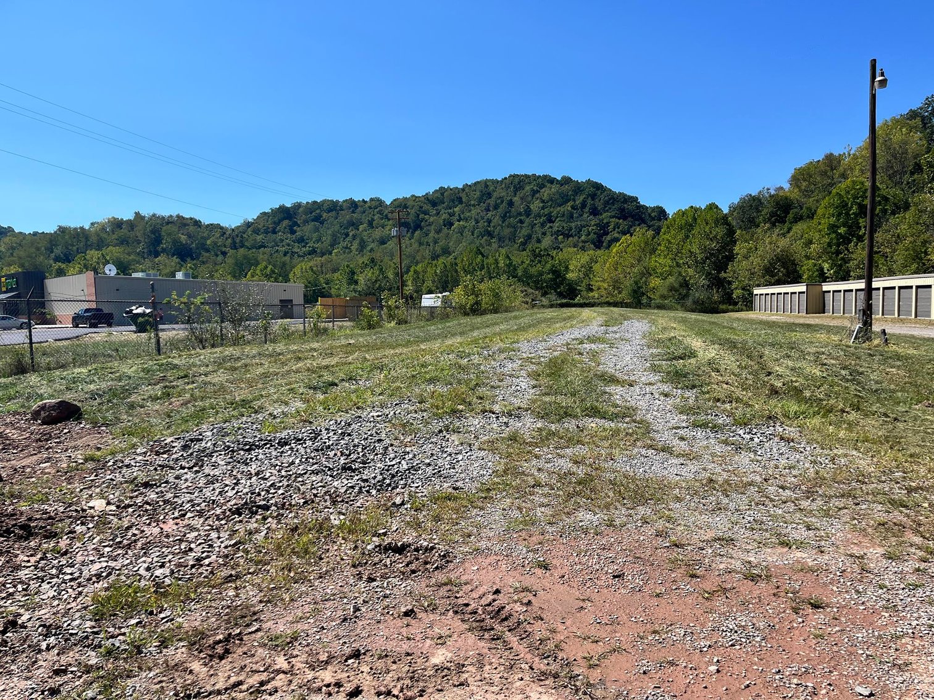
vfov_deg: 53.1
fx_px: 702
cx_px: 467
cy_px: 350
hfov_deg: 67.3
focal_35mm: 26
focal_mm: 5.1
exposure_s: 1/3745
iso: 50
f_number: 1.6
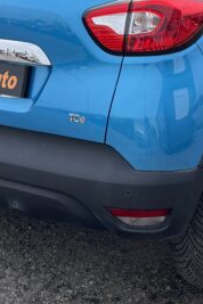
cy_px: -25
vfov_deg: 23.6
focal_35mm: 81
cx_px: 130
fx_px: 685
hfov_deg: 16.8
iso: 32
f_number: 1.6
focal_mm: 4.2
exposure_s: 1/1595
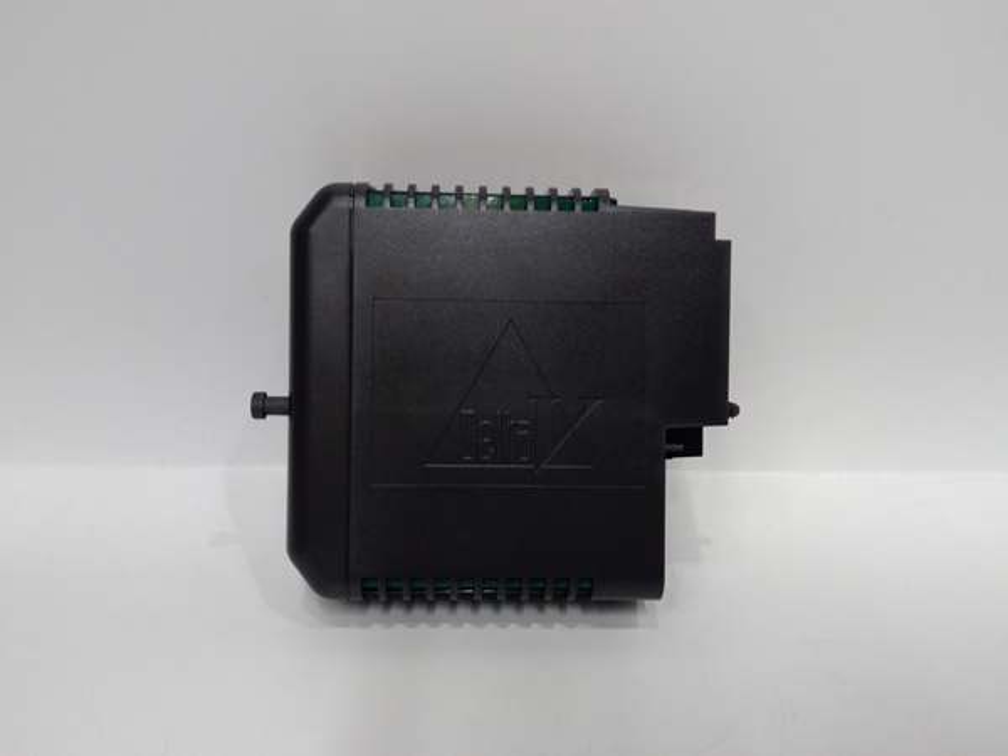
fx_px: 786
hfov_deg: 65.3
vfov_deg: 51.4
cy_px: 378
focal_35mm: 27
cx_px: 504
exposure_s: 1/33
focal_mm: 3.79
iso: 294
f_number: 2
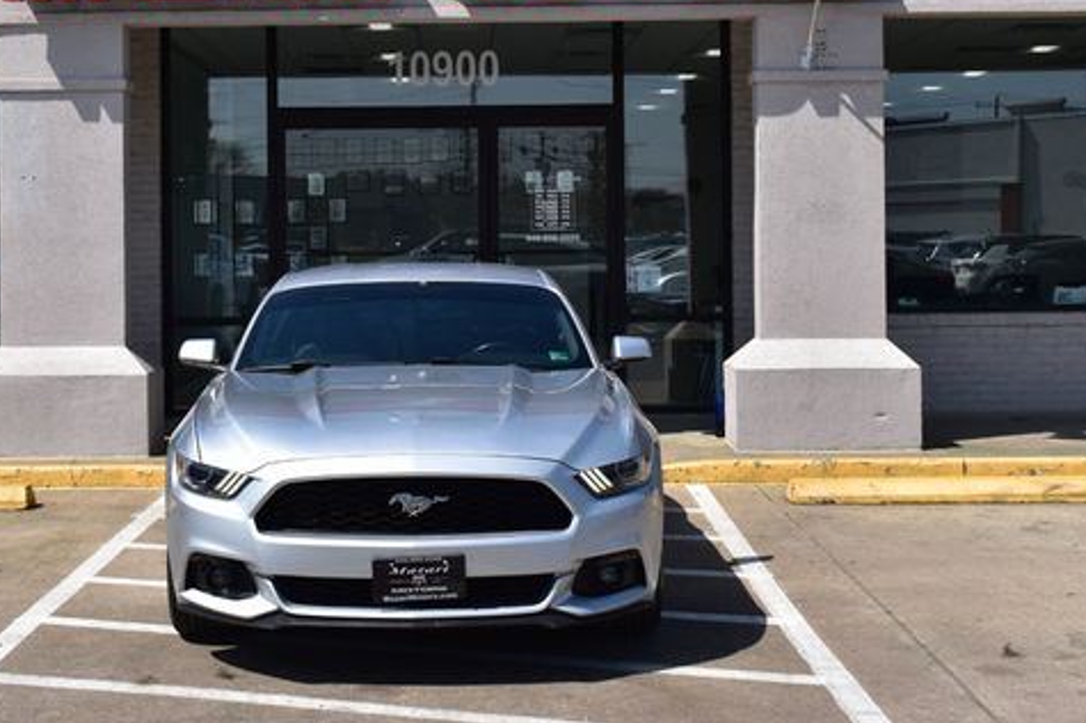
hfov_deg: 32.0
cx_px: 423
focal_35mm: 63
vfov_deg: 21.6
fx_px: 1889
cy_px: 259
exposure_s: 1/500
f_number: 11
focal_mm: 31
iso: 250
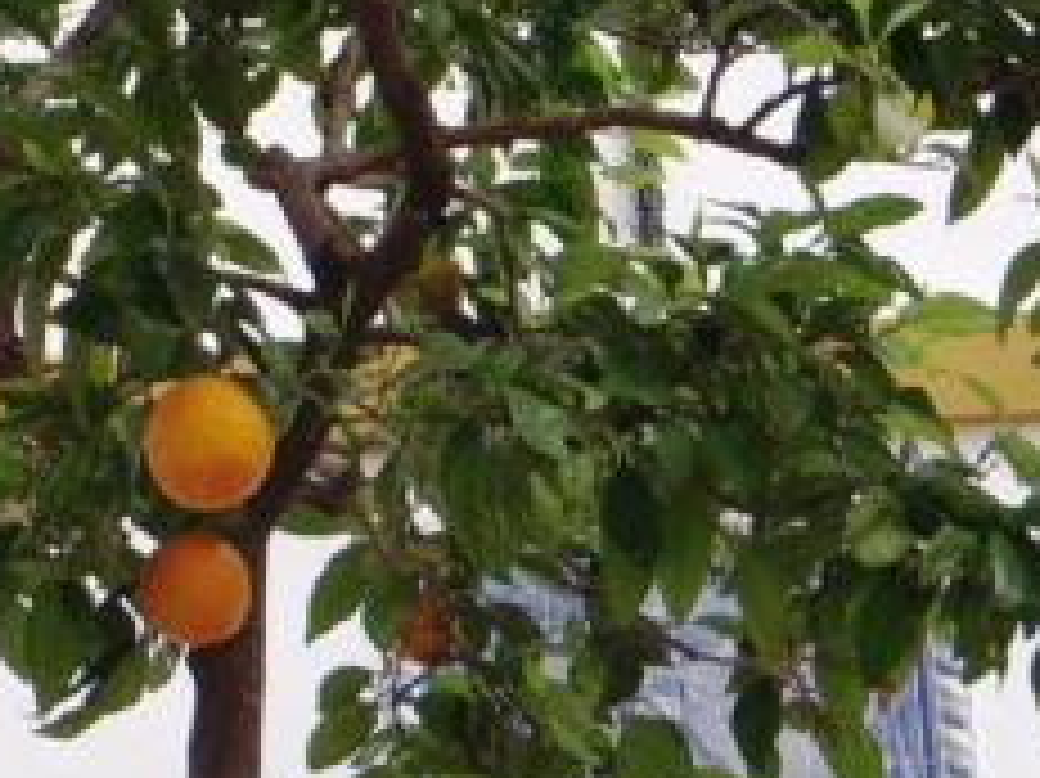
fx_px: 3663
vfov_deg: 12.1
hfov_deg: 16.1
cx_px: 329
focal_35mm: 122
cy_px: 265
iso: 100
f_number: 3.4
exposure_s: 1/40
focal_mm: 7.9
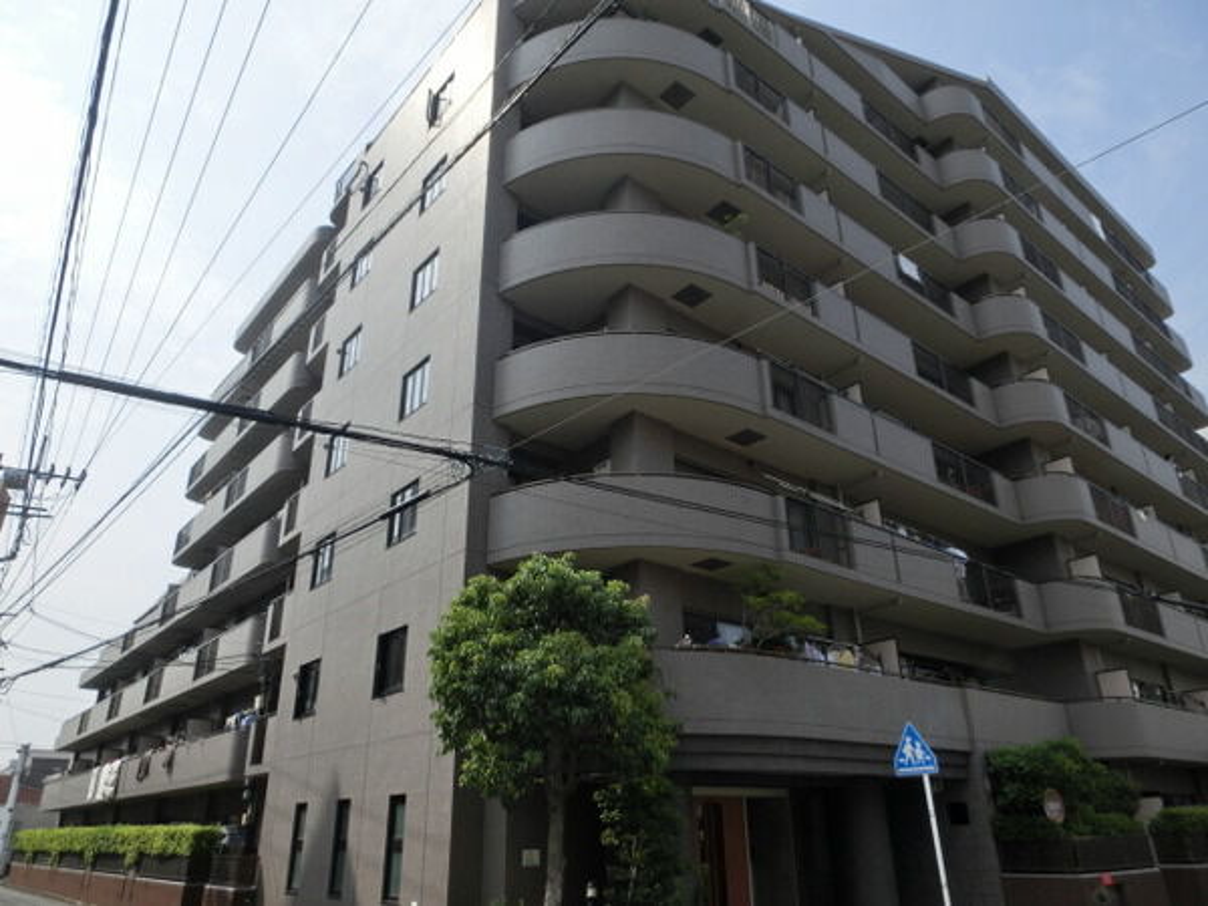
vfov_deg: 56.8
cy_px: 453
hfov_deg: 71.6
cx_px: 604
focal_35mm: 24
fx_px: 838
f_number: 7.9
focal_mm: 4.24
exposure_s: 1/200
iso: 80
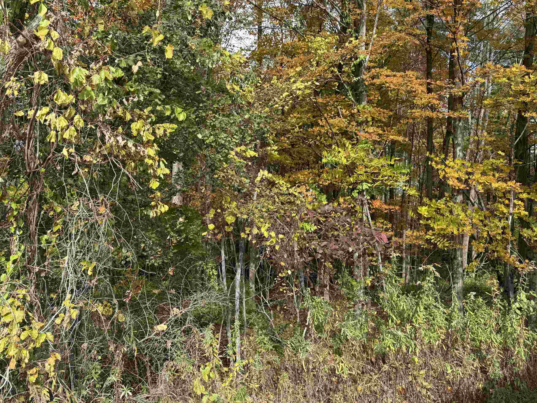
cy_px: 201
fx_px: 450
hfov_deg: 61.6
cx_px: 263
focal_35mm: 29
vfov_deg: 48.2
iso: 80
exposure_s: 1/1250
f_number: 1.78
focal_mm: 6.76
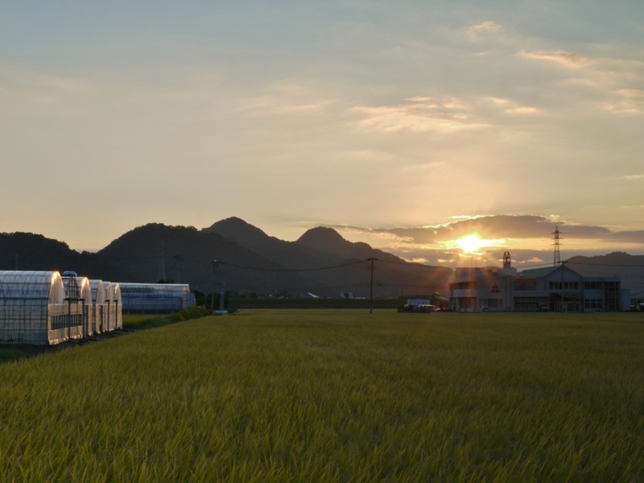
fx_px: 1153
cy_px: 242
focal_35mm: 62
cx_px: 322
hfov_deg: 31.2
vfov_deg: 23.7
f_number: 22
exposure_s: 1/5
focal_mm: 31
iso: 100
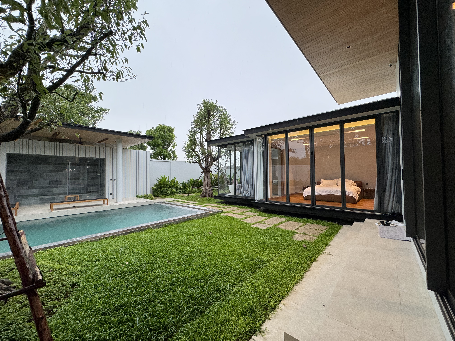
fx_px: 184
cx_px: 228
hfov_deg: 102.1
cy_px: 170
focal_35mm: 14
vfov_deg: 85.7
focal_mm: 2.22
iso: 160
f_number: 2.2
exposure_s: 1/100
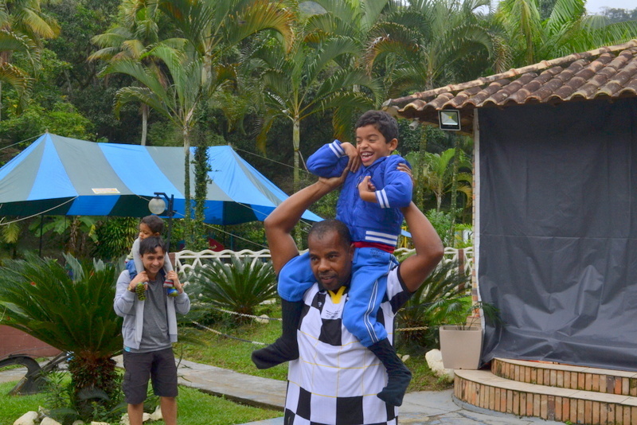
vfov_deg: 29.9
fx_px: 796
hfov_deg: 43.6
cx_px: 318
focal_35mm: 45
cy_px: 212
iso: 400
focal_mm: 30
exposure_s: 1/160
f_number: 16
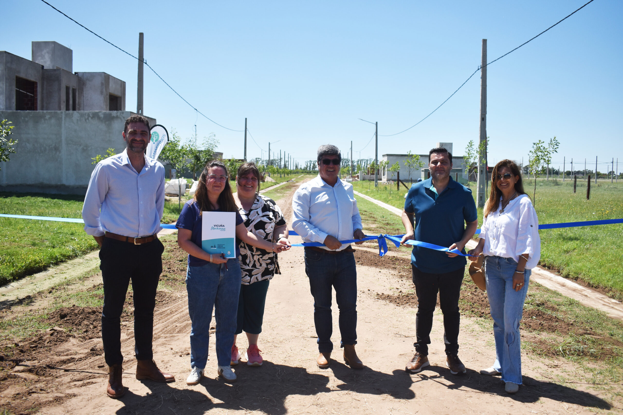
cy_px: 208
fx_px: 519
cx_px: 312
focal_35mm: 30
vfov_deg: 43.6
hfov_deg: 61.9
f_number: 4
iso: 250
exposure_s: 1/4000
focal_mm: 20
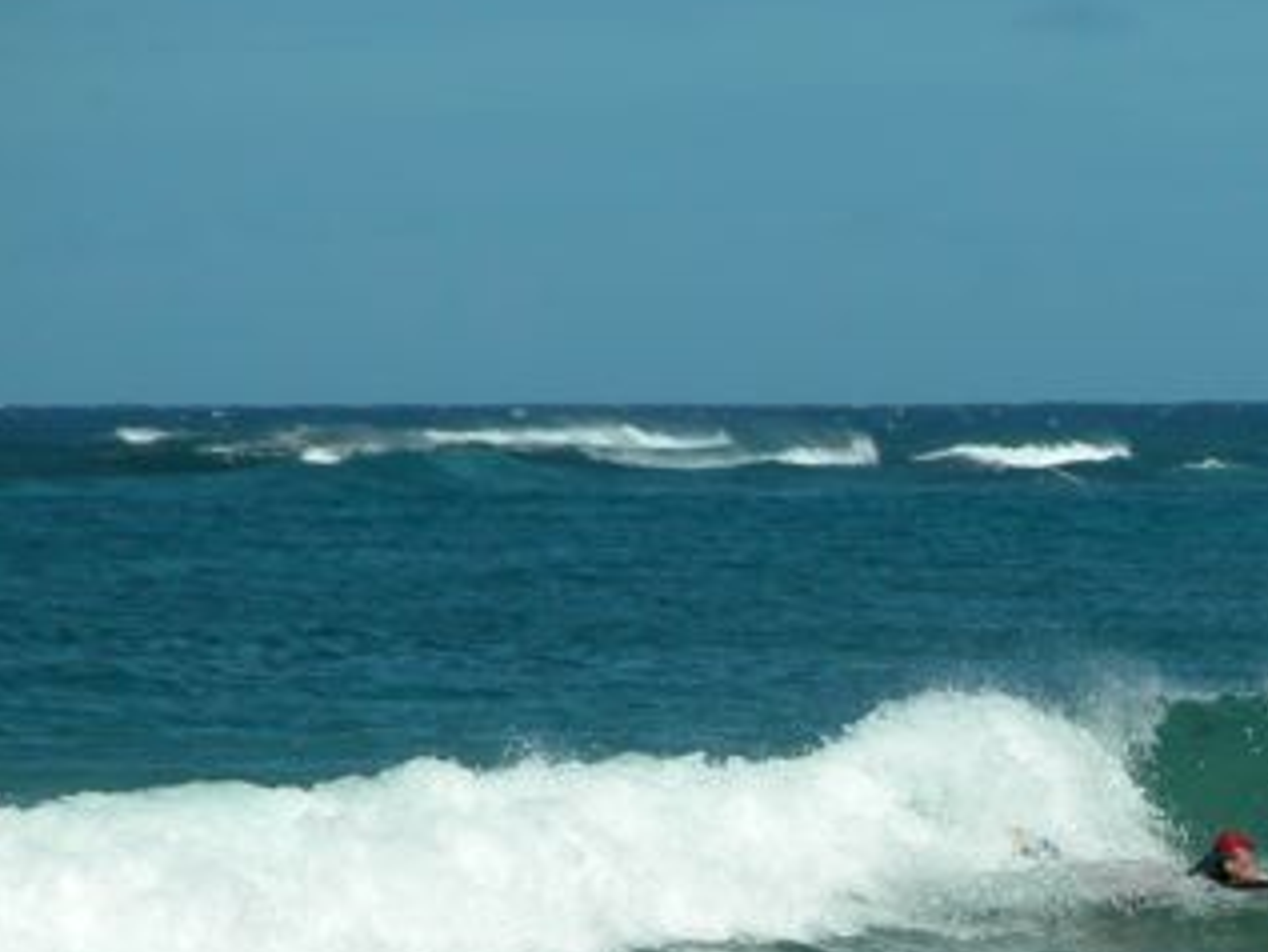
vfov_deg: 2.6
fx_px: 20704
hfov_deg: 3.5
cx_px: 1268
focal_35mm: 565
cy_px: 724
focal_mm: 71.2
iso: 100
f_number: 5.3
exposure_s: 1/1000
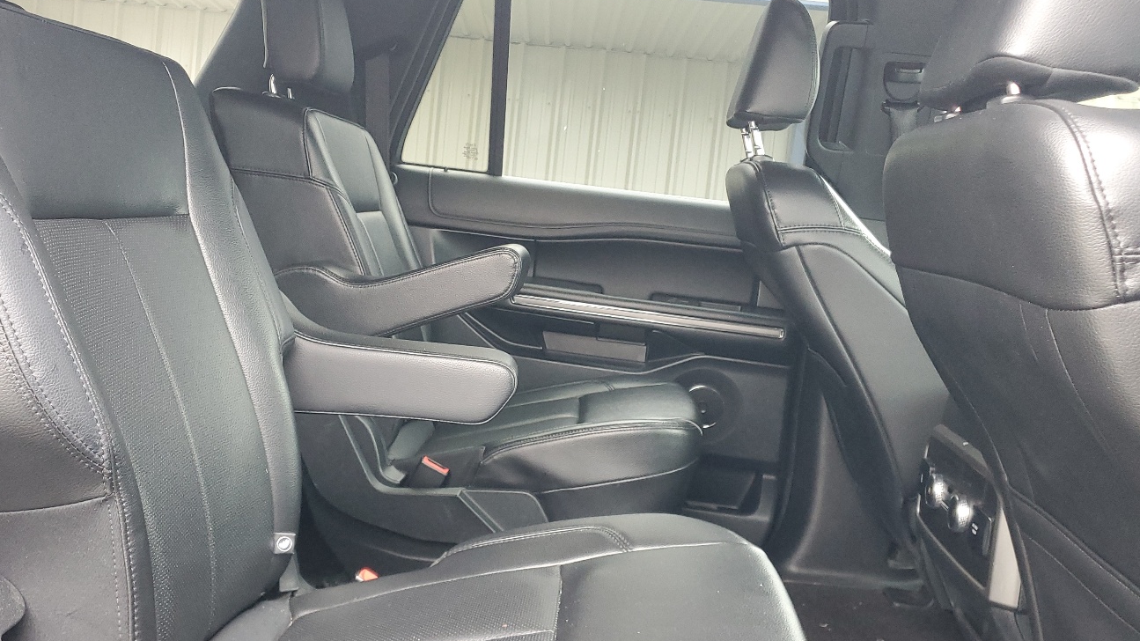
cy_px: 306
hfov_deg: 56.6
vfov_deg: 33.7
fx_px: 1058
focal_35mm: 35
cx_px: 528
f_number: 1.5
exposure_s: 1/60.2
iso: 161
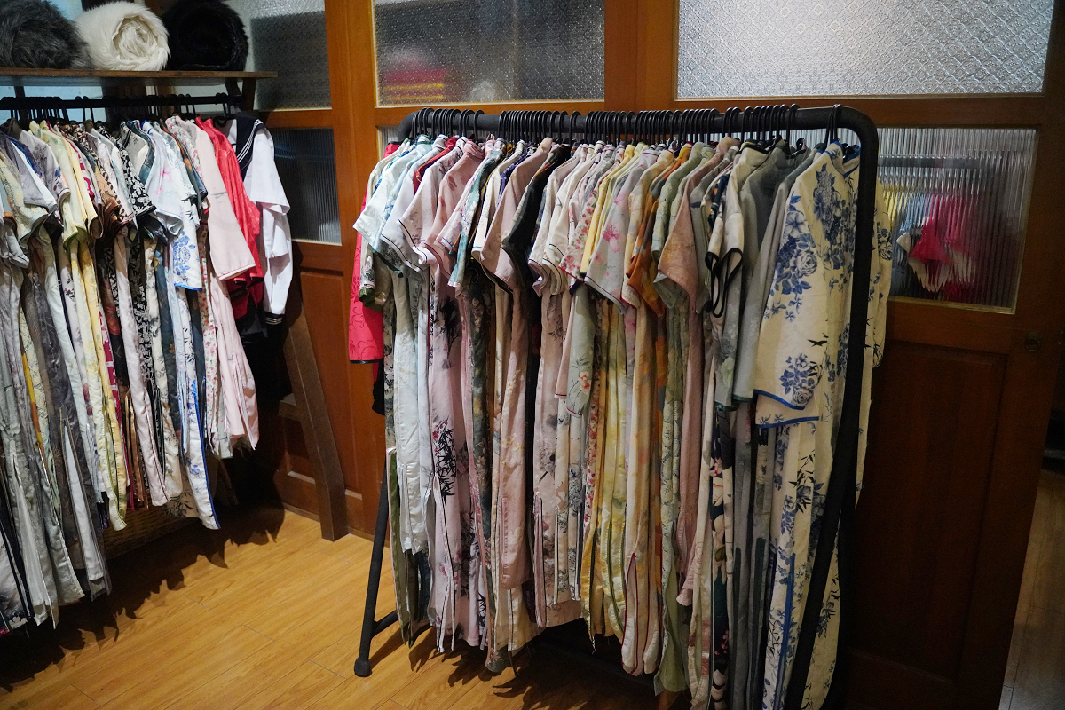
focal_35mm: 28
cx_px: 532
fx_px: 828
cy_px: 355
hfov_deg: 65.5
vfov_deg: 46.4
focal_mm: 28
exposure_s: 1/160
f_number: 2.8
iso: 10000
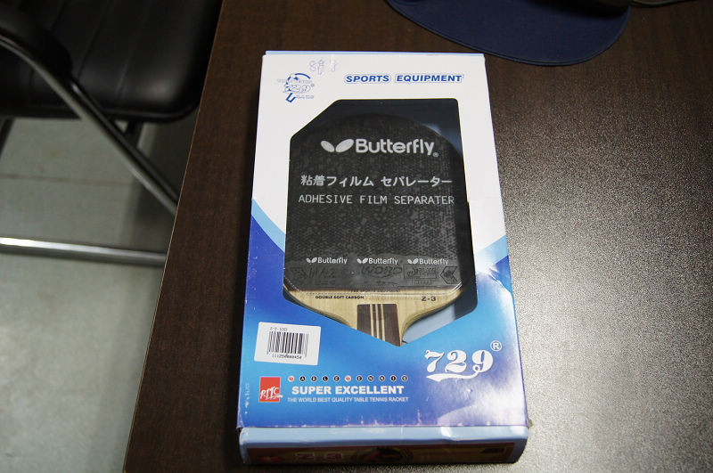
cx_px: 356
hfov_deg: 53.2
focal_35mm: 36
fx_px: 712
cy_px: 236
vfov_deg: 36.8
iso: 1000
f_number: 4
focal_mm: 24
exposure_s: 1/40
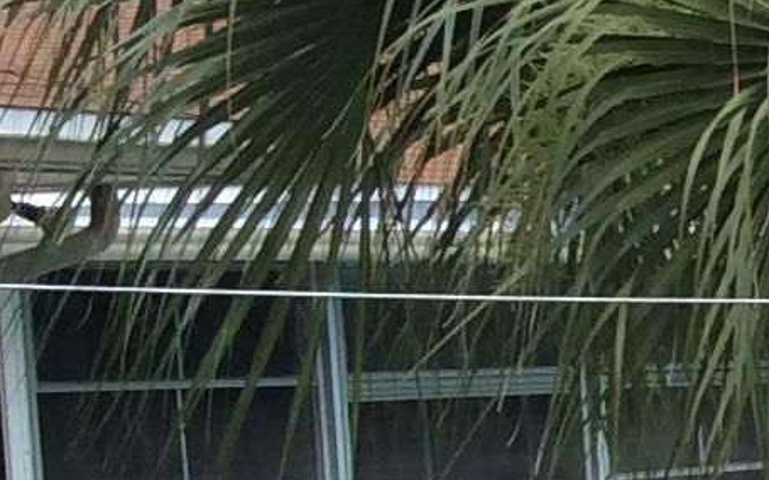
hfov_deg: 9.8
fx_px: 4043
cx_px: 1700
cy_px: 796
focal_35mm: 193
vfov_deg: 6.7
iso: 32
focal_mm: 3.3
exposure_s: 1/578
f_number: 2.4
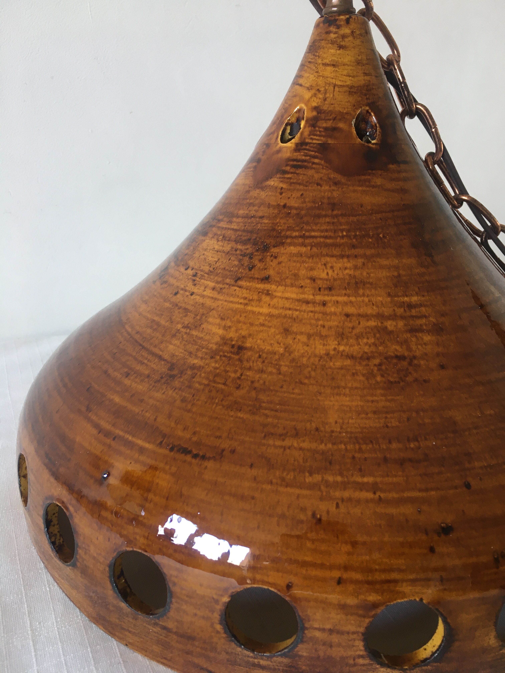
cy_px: 336
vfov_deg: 61.7
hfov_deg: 48.2
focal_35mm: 29
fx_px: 564
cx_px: 252
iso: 64
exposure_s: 1/33
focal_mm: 4.15
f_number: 2.2
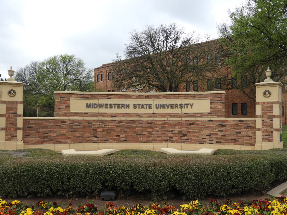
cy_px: 108
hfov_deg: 55.4
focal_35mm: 33
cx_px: 144
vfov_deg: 42.9
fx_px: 274
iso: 100
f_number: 3.6
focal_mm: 5.9
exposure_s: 1/640
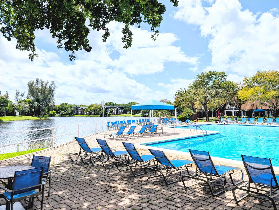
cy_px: 105
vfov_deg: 56.9
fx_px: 194
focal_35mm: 24
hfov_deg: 71.5
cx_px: 140
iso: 20
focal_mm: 6.9
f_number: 1.68
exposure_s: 1/2169
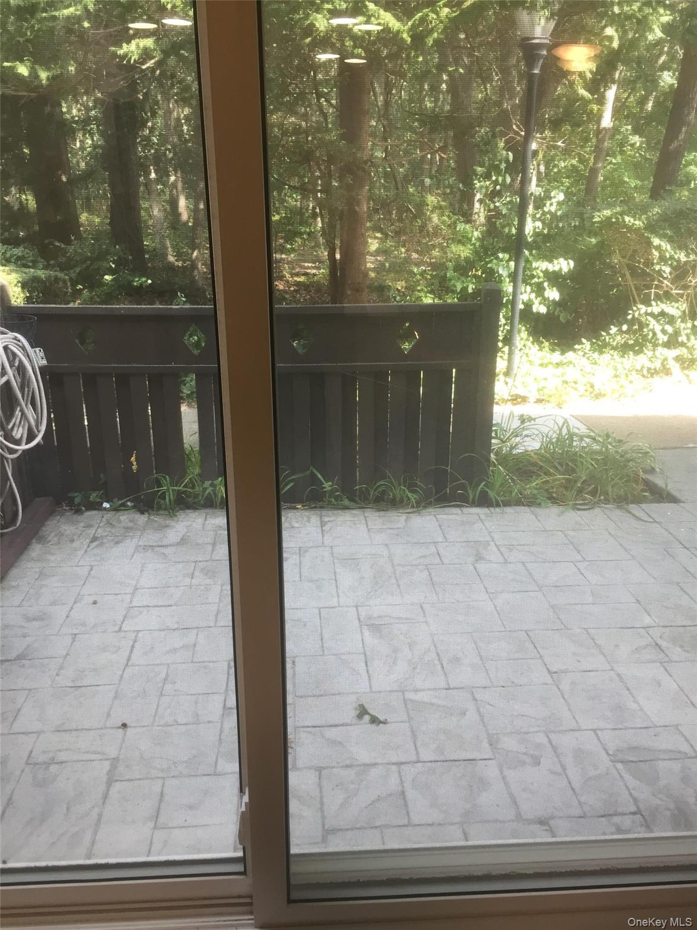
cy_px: 465
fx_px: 779
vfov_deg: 61.7
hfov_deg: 48.2
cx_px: 348
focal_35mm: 29
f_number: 2.2
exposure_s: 1/40
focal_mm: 4.15
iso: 40
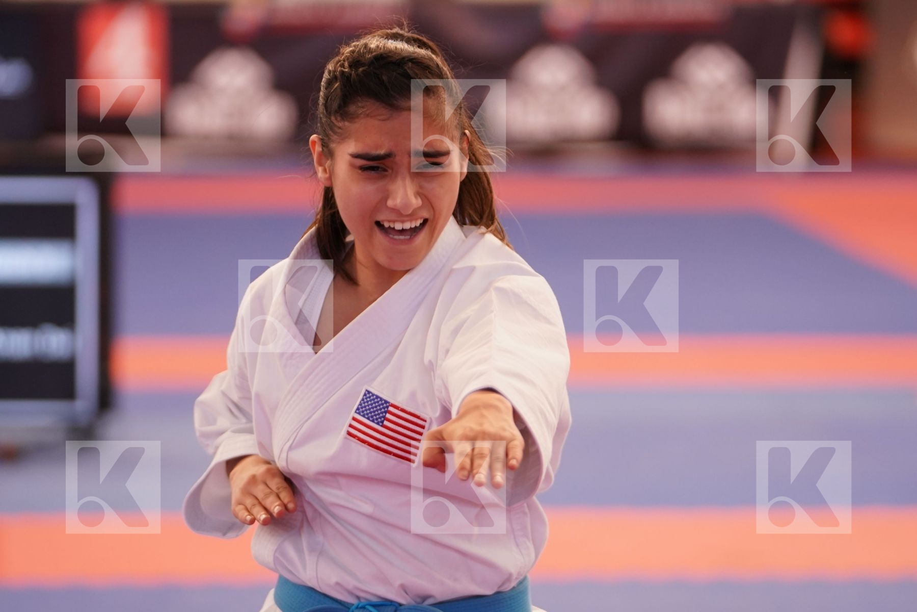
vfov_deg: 6.4
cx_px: 458
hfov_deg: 9.7
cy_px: 306
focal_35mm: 213
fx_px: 5425
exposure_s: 1/500
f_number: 2.8
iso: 1250
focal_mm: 142
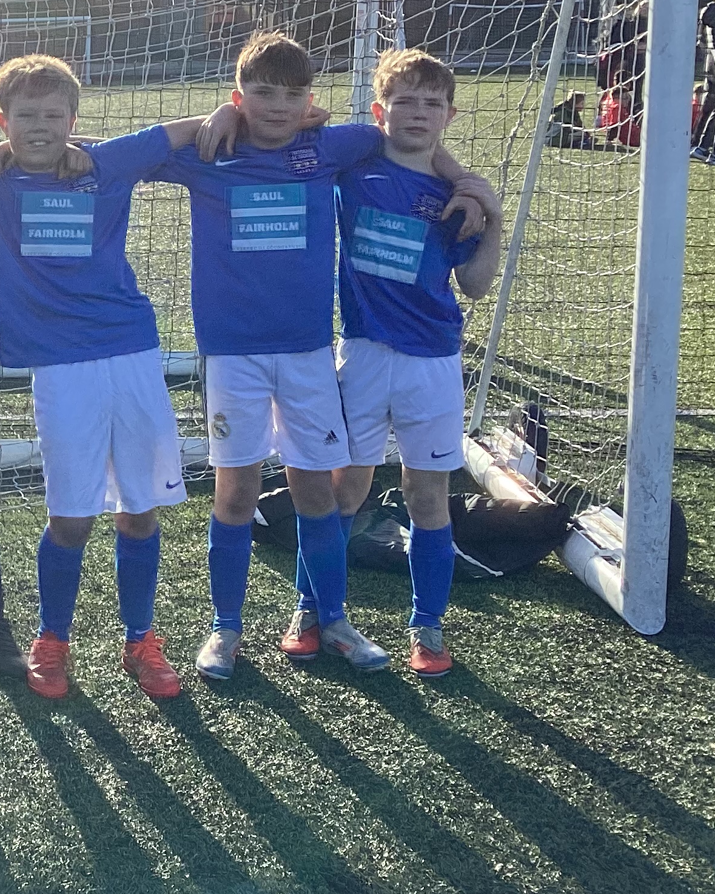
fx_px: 1772
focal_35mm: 67
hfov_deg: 21.3
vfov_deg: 28.2
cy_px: 361
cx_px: -132
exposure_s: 1/691
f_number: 2.4
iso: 25
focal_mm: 3.3
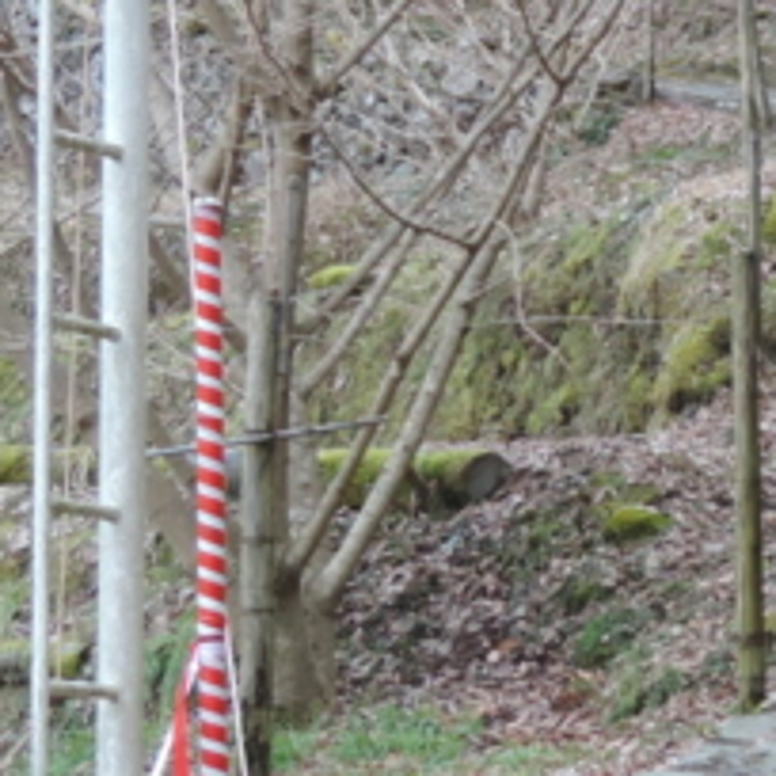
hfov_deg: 6.7
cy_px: 137
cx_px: 1027
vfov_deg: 6.7
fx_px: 6594
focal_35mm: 260
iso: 110
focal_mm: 13.3
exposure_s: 1/100
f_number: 3.9
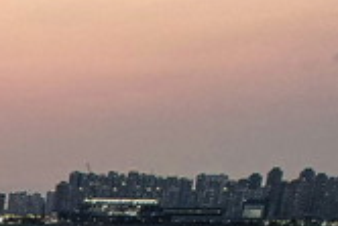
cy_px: 595
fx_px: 1193
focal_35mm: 127
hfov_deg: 12.1
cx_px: -527
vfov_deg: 9.3
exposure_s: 1/15
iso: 160
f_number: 2.8
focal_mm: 8.4
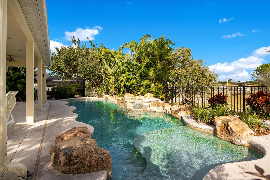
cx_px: 135
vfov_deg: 73.7
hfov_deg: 96.7
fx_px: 120
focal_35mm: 16
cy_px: 90
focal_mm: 16
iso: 100
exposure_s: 1/125
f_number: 8
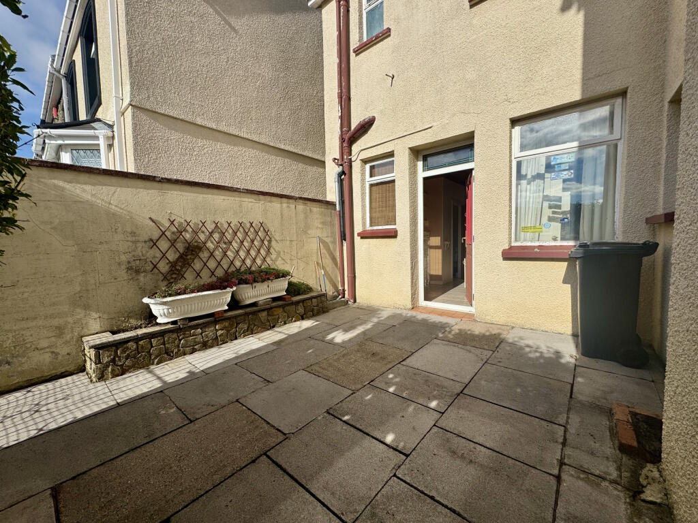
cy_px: 262
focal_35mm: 14
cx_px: 349
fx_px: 282
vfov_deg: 85.7
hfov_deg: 102.1
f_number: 2.2
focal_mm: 2.22
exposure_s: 1/4132
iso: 50
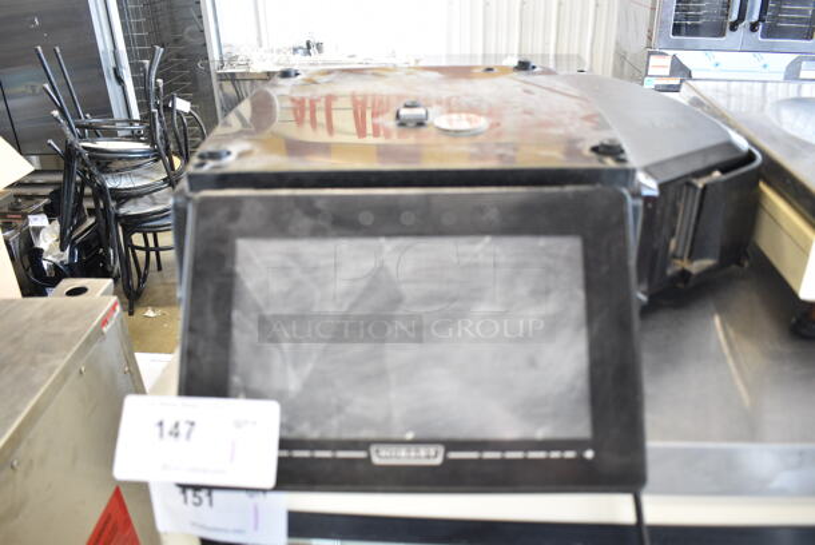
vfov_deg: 48.0
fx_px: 612
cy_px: 272
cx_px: 408
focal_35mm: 27
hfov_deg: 67.3
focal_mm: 18
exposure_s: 1/30
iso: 900
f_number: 3.5
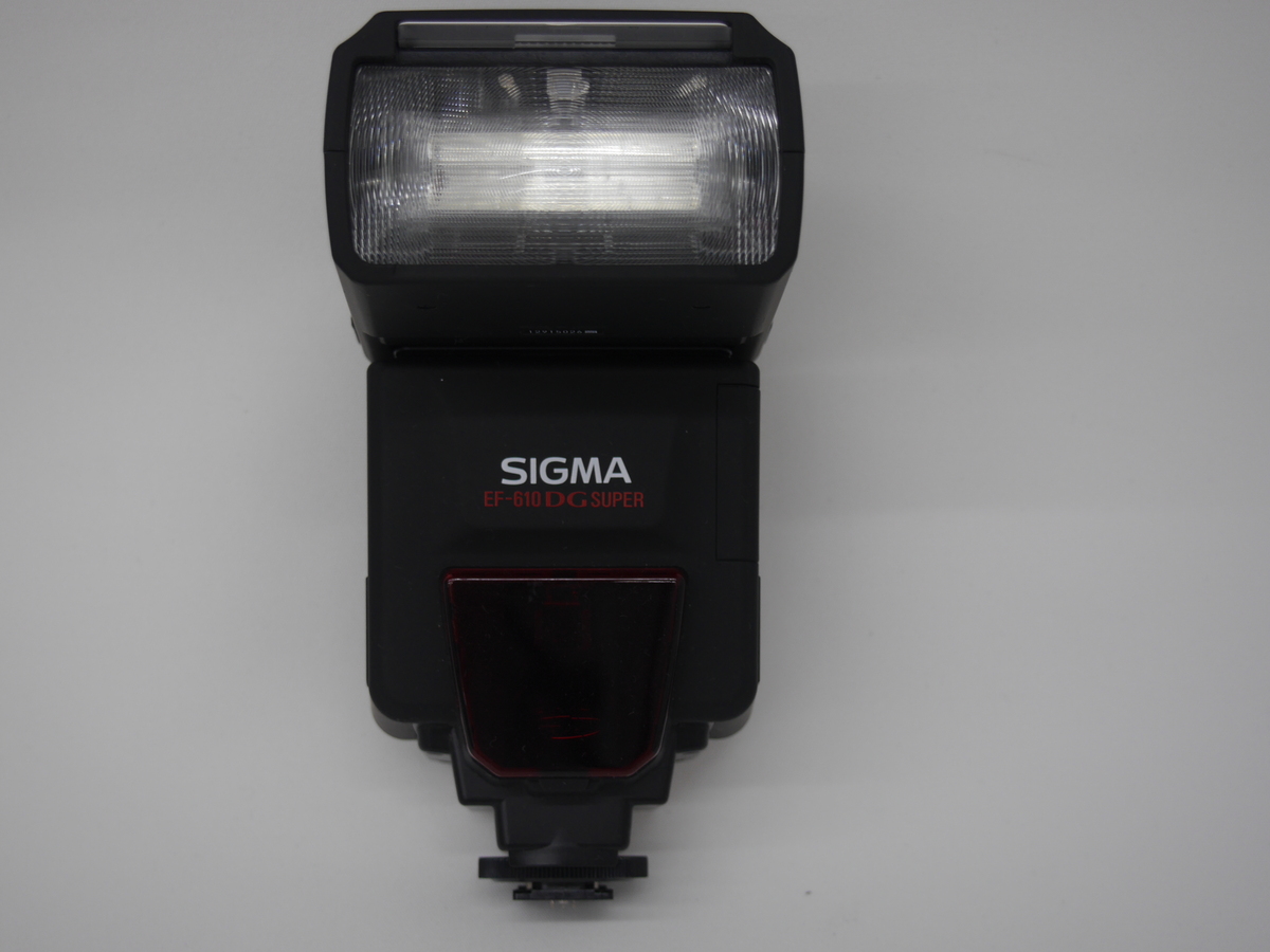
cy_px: 476
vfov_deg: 22.9
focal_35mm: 64
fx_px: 2348
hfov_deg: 30.3
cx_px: 635
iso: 200
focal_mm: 32
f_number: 5
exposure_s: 1/60
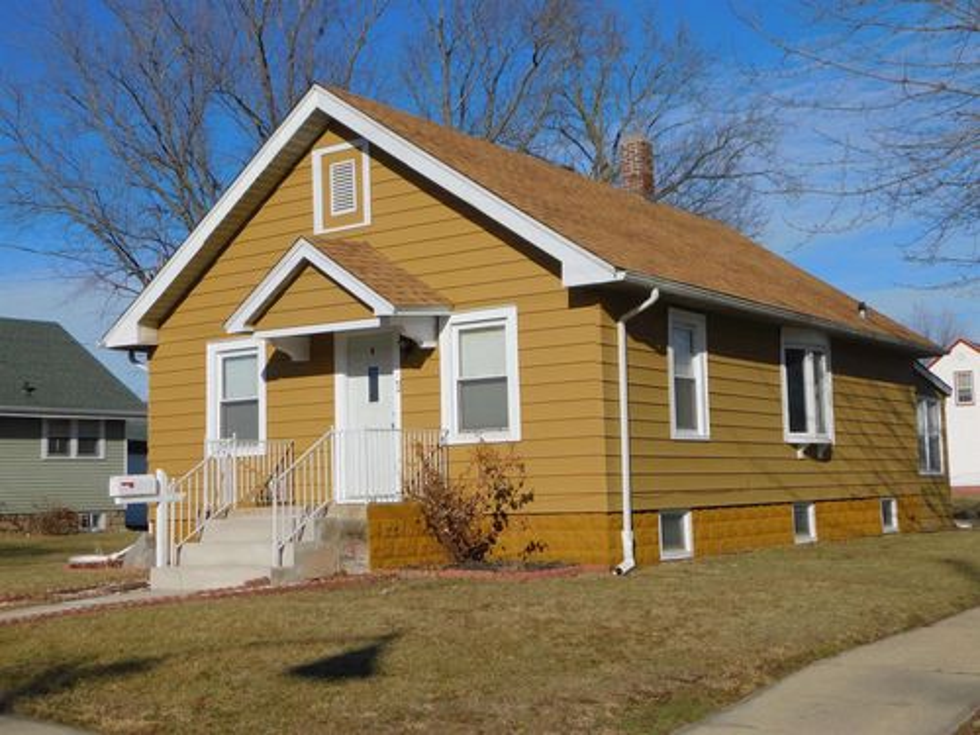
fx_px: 1274
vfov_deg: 32.2
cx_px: 490
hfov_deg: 42.1
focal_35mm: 45
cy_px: 368
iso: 125
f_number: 7.4
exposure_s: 1/500
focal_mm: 8
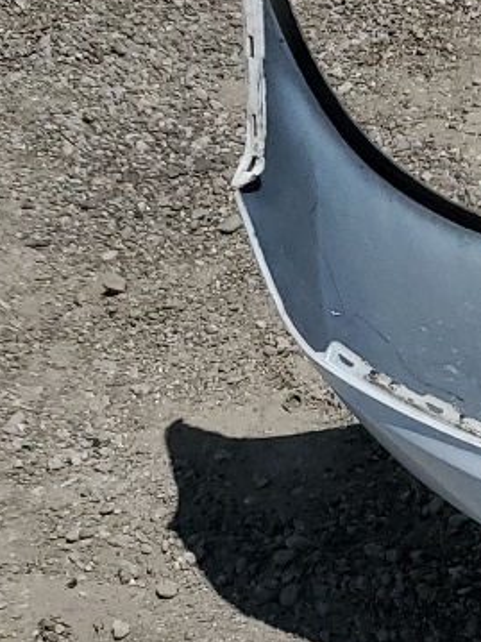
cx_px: 1252
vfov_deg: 16.0
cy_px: 874
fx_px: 2150
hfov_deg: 10.5
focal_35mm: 116
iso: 50
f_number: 1.5
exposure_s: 1/10000
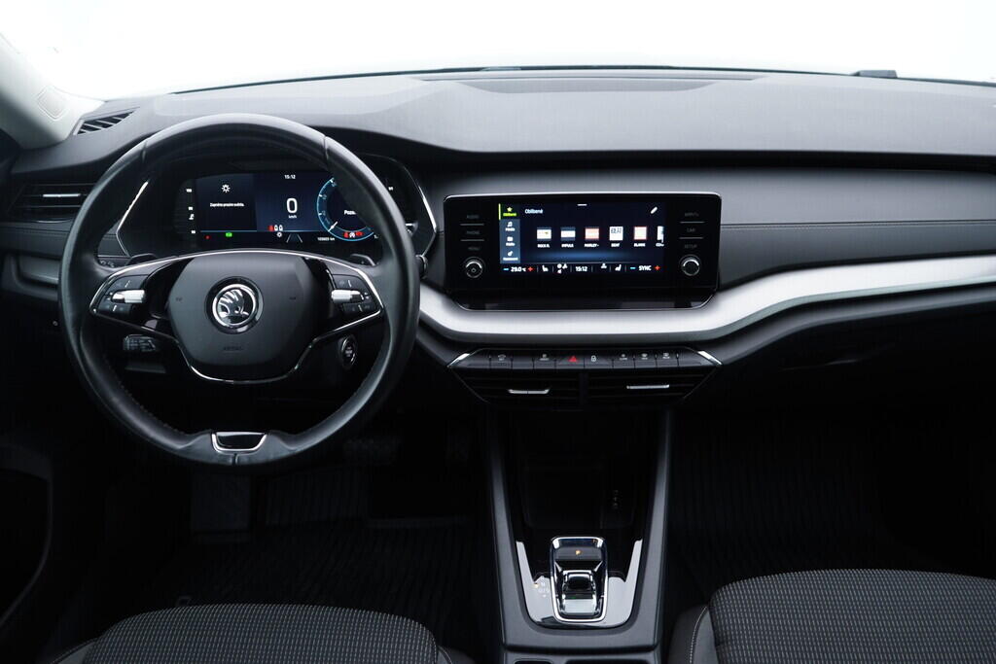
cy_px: 332
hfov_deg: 53.1
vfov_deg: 36.9
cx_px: 498
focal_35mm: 36
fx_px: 996
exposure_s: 1/40
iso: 200
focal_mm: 24
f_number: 2.8
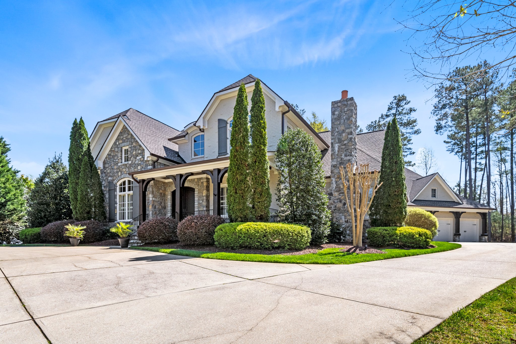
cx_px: 258
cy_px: 172
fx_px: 287
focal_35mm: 20
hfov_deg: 84.0
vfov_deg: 61.9
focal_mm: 20
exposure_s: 1/640
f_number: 7.1
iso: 400
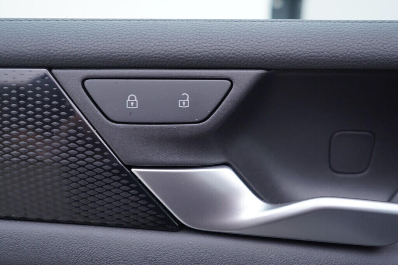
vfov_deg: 36.9
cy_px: 132
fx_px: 398
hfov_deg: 53.1
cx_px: 199
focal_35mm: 36
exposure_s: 1/40
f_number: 2.8
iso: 125
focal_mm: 24
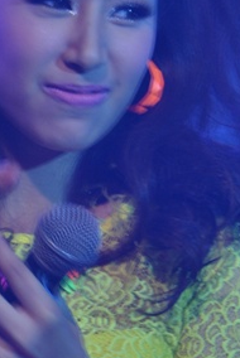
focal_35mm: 1424
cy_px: 188
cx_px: -13
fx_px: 14204
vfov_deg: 1.4
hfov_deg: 1.0
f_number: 9
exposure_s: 1/40
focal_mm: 300
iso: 400
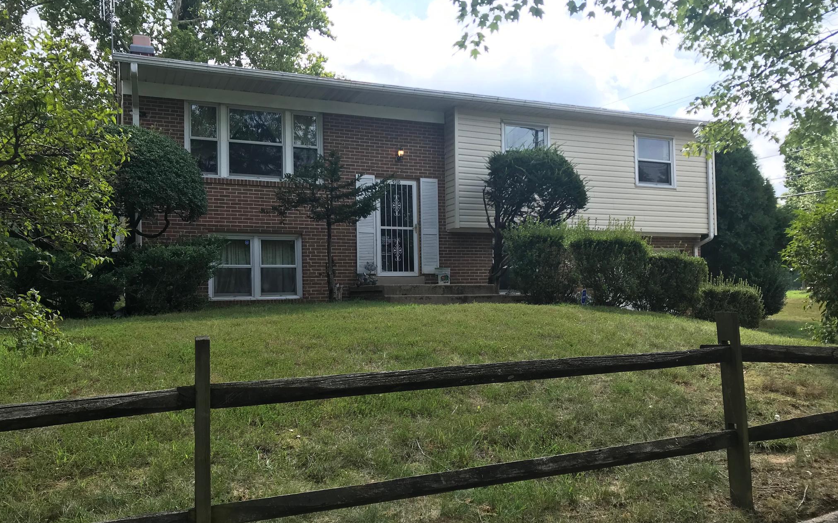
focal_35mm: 30
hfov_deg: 62.9
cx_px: 417
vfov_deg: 41.8
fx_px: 685
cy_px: 287
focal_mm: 3.99
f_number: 1.8
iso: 20
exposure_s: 1/742
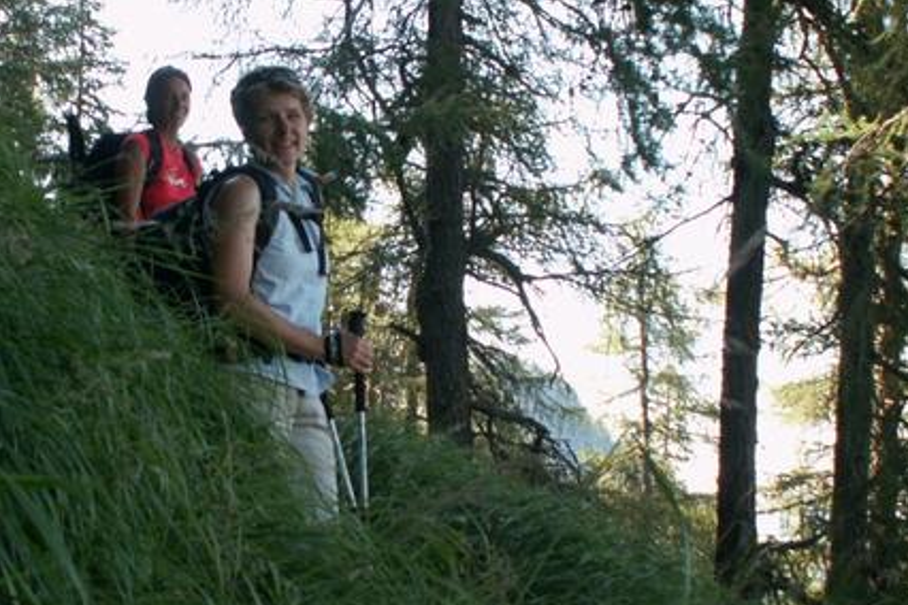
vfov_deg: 18.2
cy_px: 305
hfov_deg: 26.7
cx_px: 237
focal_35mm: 75
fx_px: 1892
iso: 50
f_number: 4
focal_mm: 8.03
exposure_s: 1/40
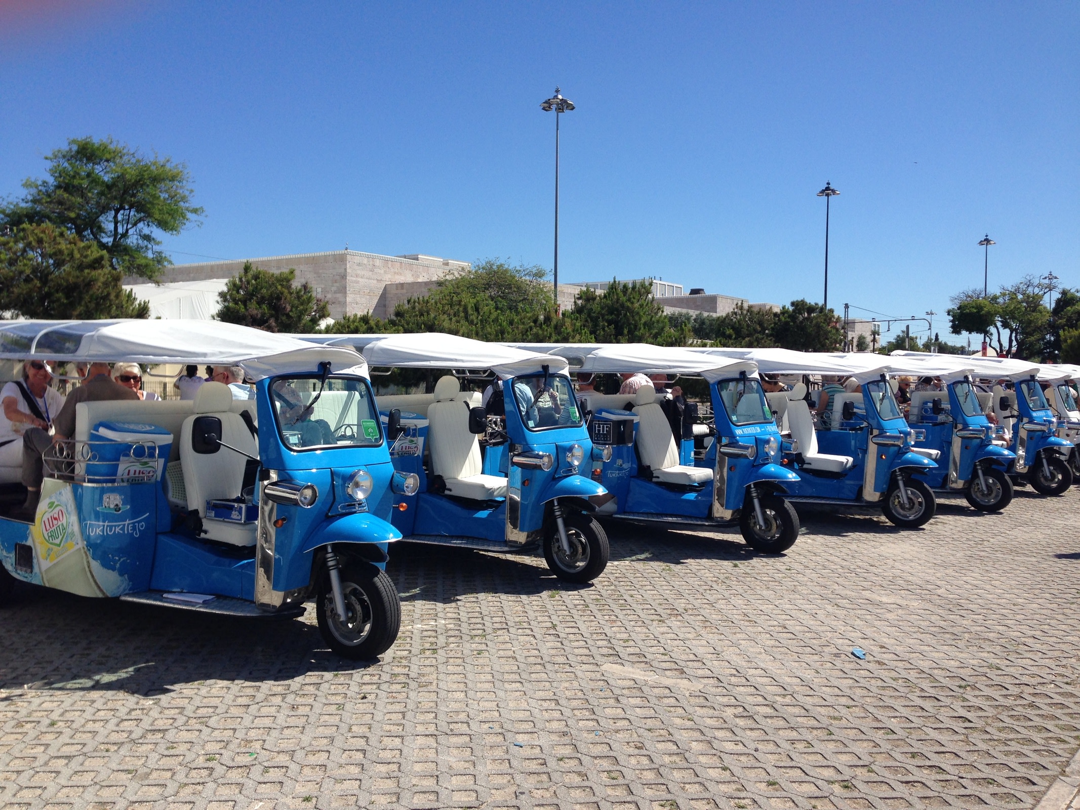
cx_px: 540
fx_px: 1030
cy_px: 405
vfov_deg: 42.9
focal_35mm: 33
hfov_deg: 55.4
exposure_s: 1/1869
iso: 50
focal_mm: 4.1
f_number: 2.4
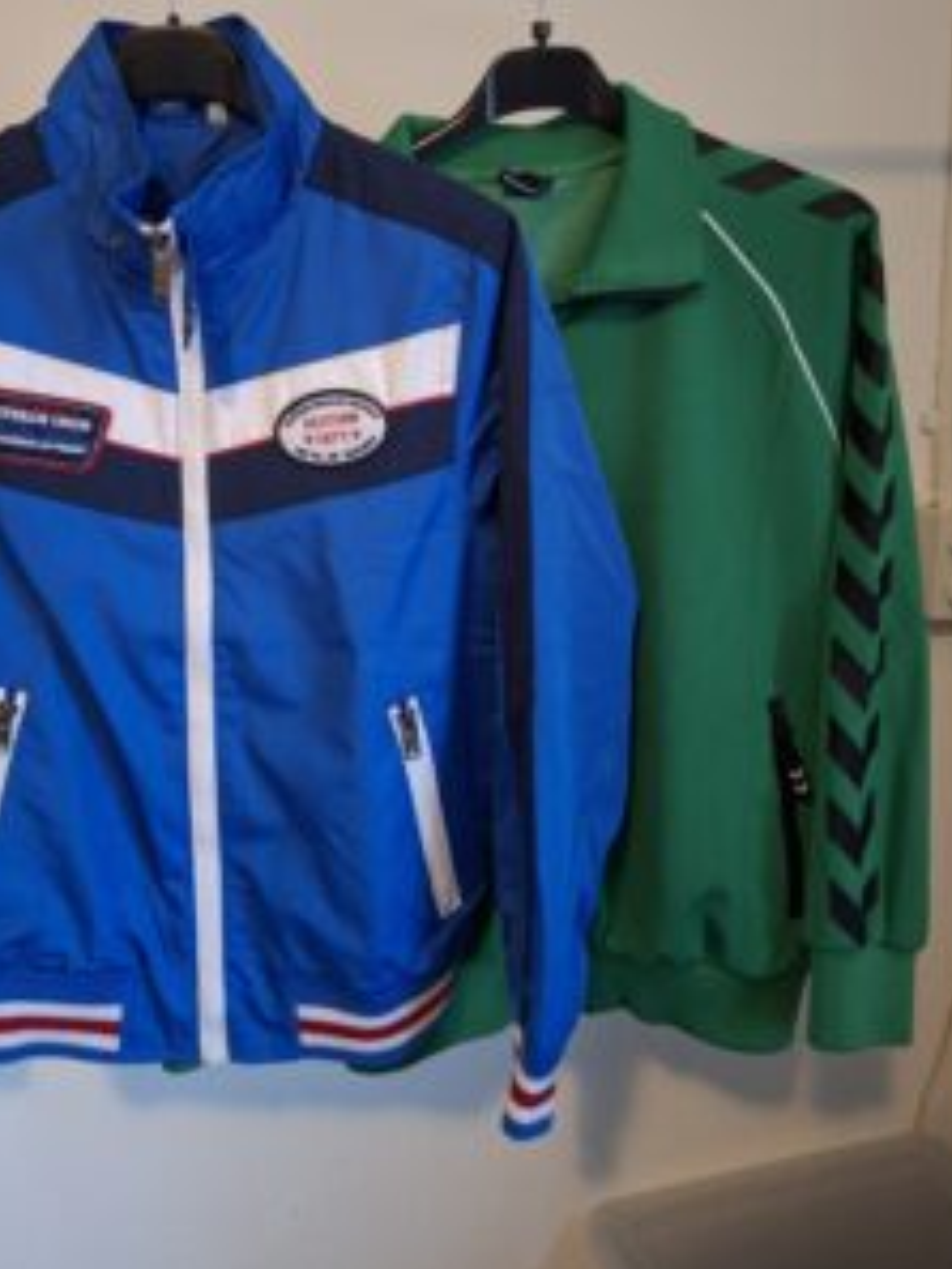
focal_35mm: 31
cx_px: 359
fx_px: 1136
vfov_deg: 57.3
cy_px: 440
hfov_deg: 45.1
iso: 800
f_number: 1.8
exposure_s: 1/25
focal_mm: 5.54
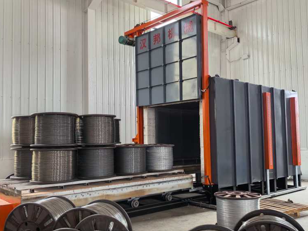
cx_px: 152
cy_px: 115
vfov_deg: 40.7
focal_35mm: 35
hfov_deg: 52.6
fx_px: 312
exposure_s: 1/100
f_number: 1.4
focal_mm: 6.98
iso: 100
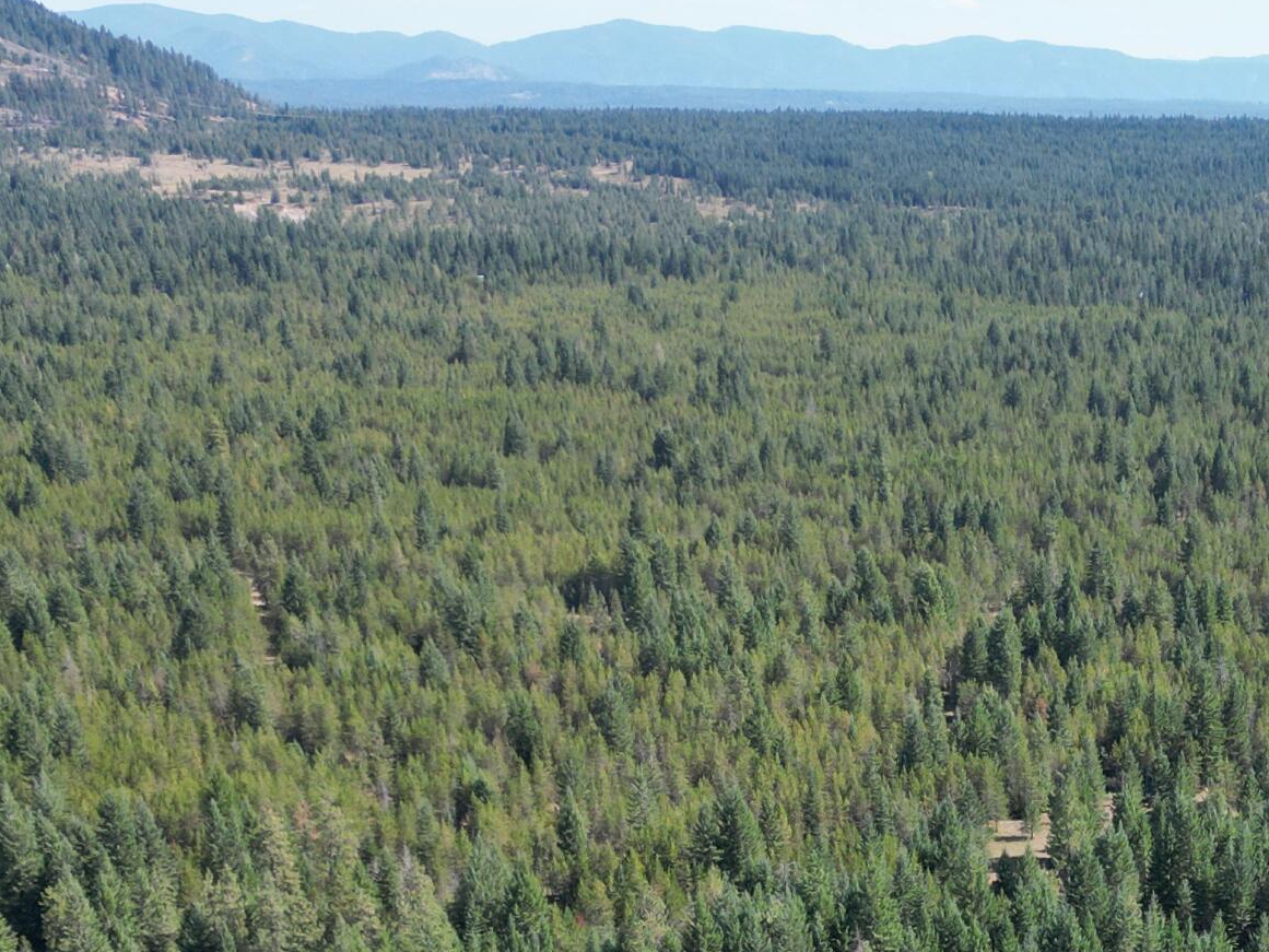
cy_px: 975
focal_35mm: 62
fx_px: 2273
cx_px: 1046
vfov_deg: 22.6
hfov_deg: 30.3
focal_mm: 6.72
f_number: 1.7
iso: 200
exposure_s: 1/2000
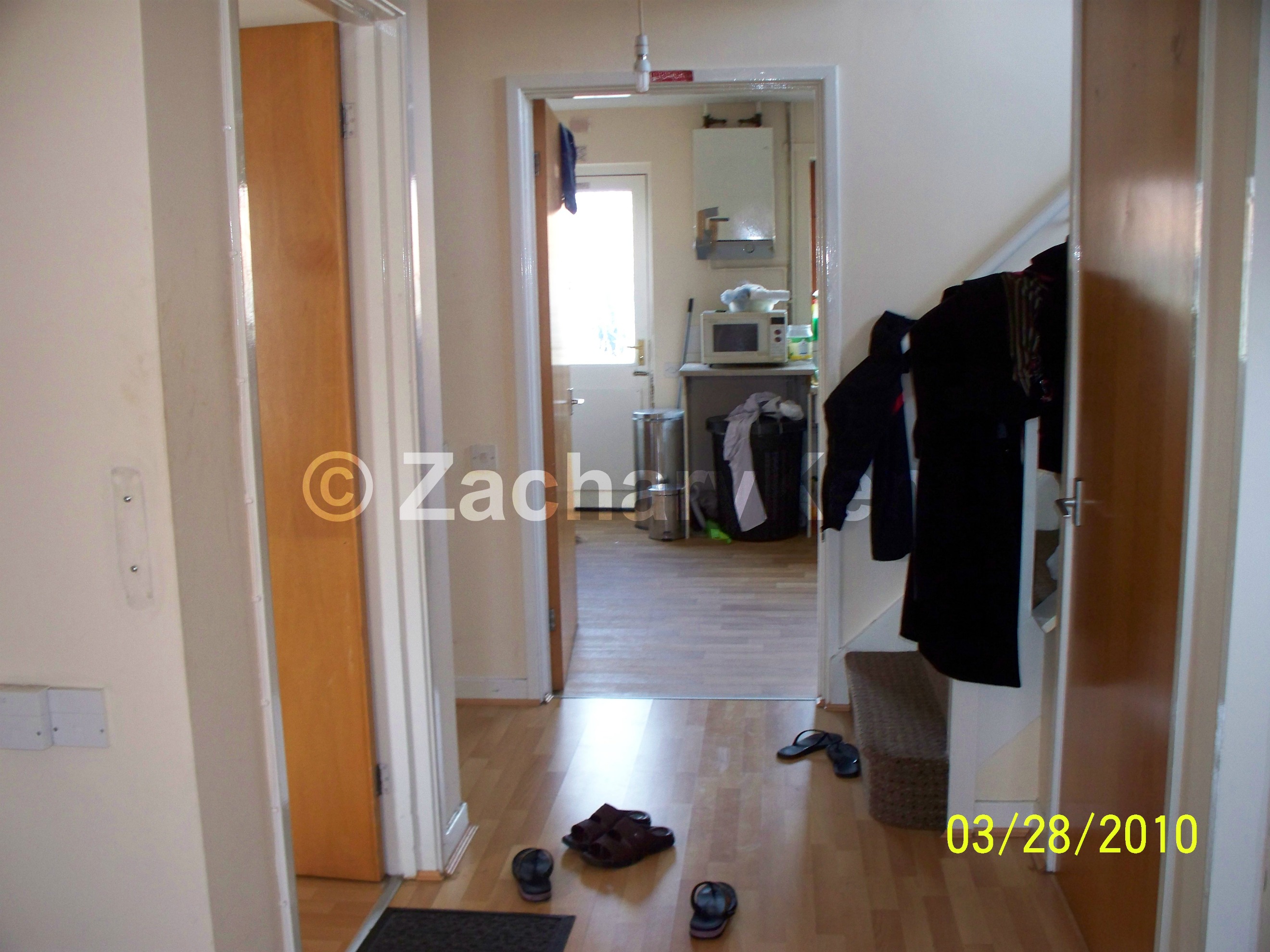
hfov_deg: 51.4
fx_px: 1321
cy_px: 476
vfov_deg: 39.7
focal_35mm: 36
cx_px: 635
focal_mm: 7.54
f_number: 2.8
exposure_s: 1/60
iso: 200
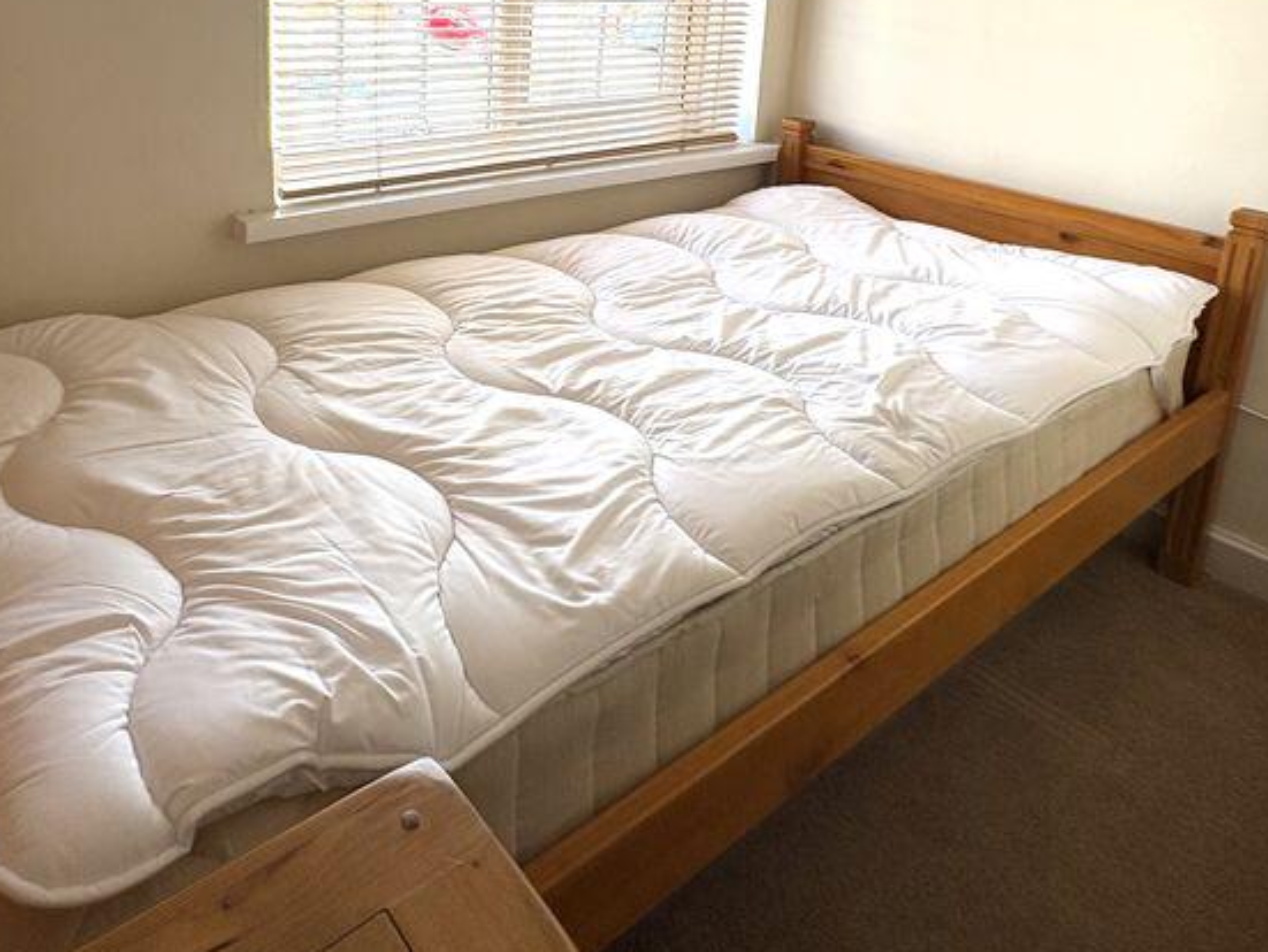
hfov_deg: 66.8
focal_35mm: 26
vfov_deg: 49.1
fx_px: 953
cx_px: 525
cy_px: 152
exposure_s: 1/166
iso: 64
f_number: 2.2
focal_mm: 2.22
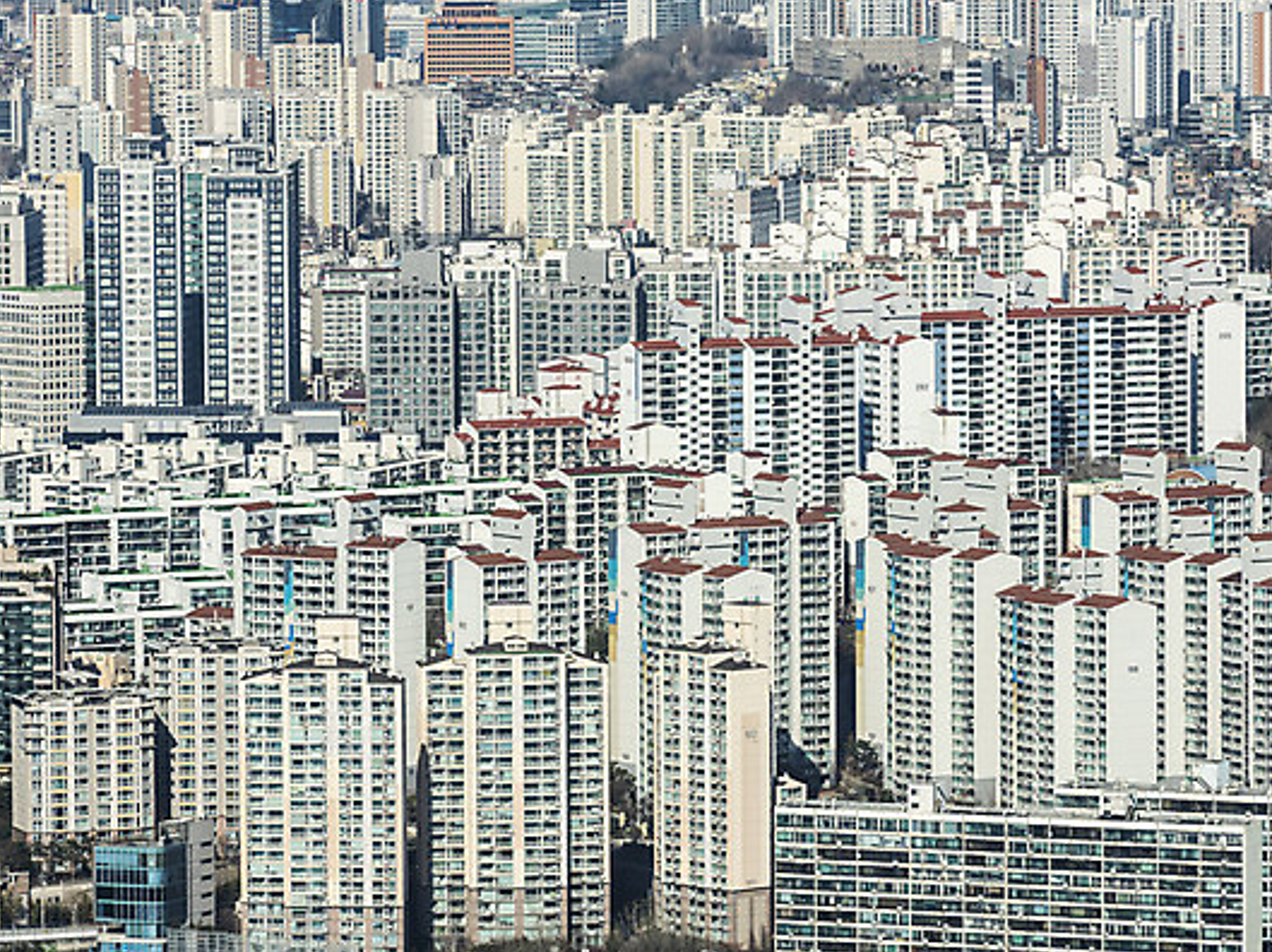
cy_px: 474
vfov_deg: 6.8
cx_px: 674
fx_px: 8005
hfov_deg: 9.1
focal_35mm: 218
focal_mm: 200
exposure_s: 1/640
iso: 500
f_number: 13
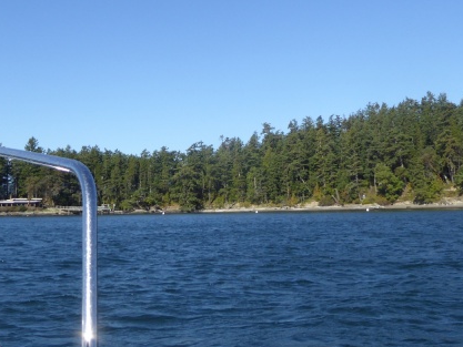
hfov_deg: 39.6
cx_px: 220
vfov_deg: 30.2
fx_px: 642
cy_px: 146
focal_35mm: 48
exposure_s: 1/1000
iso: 100
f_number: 3.3
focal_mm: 4.3
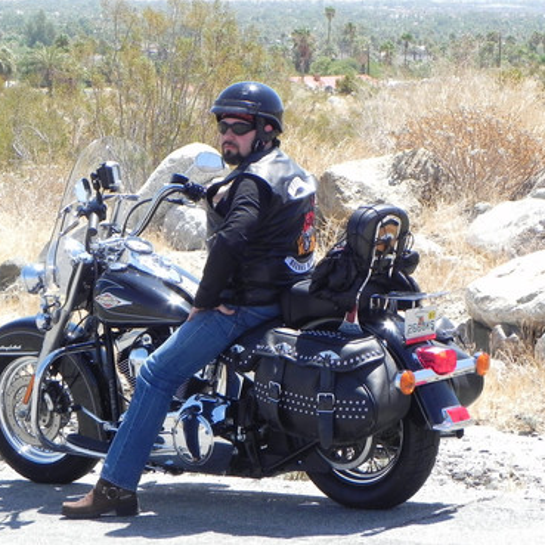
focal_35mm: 140
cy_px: 271
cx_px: 253
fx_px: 2494
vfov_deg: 12.5
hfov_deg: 12.5
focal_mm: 20.8
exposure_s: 1/248
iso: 160
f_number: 5.6
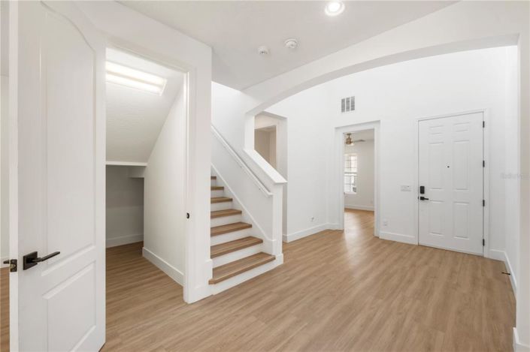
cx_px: 265
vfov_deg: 77.2
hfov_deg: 100.4
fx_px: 221
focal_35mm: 15
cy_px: 176
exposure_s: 1/1.67
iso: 320
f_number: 16
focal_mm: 10
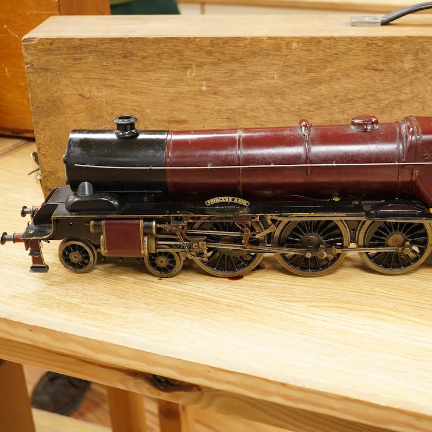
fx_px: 819
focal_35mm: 58
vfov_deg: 29.6
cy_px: 217
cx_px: 320
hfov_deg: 29.1
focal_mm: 30
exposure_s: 1/125
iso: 2000
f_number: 3.5
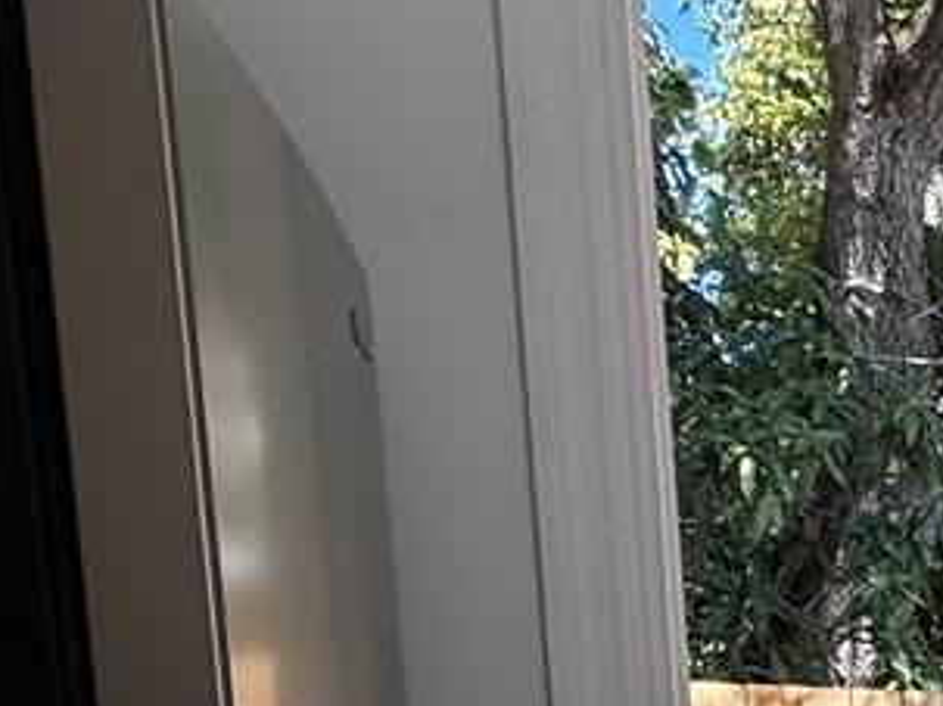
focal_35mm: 74
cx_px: 2123
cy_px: 1113
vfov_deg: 17.5
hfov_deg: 16.1
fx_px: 2015
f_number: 2.2
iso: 64
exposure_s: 1/301
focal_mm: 2.22
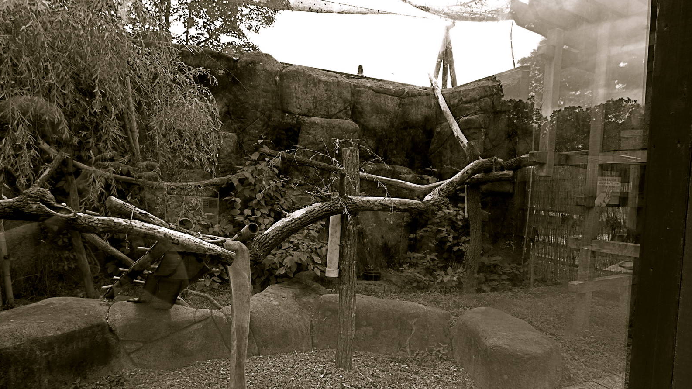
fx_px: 404
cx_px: 345
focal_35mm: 22
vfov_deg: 51.1
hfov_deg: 81.2
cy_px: 232
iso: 100
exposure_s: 1/250
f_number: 2.8
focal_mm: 3.58
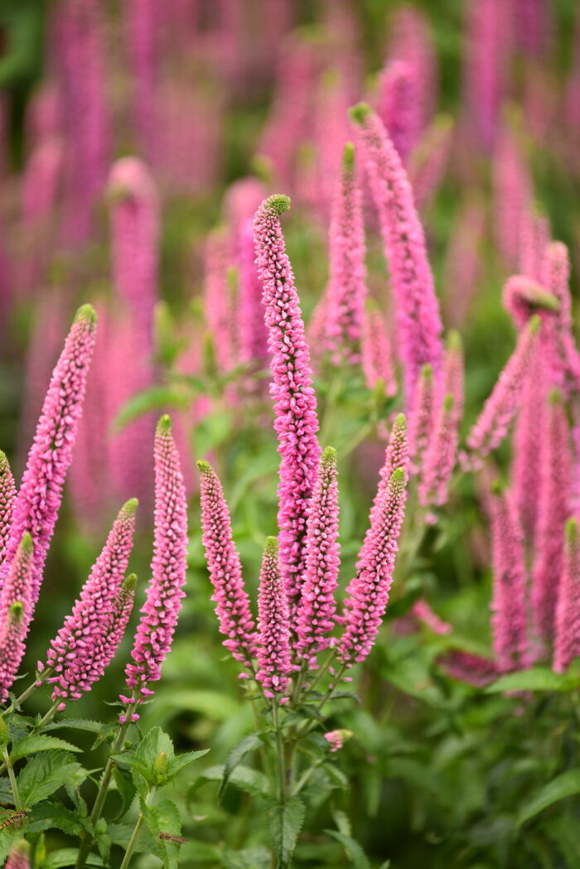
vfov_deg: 6.9
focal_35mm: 300
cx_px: 290
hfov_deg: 4.6
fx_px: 7245
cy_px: 434
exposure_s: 1/250
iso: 200
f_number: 5.6
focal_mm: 300
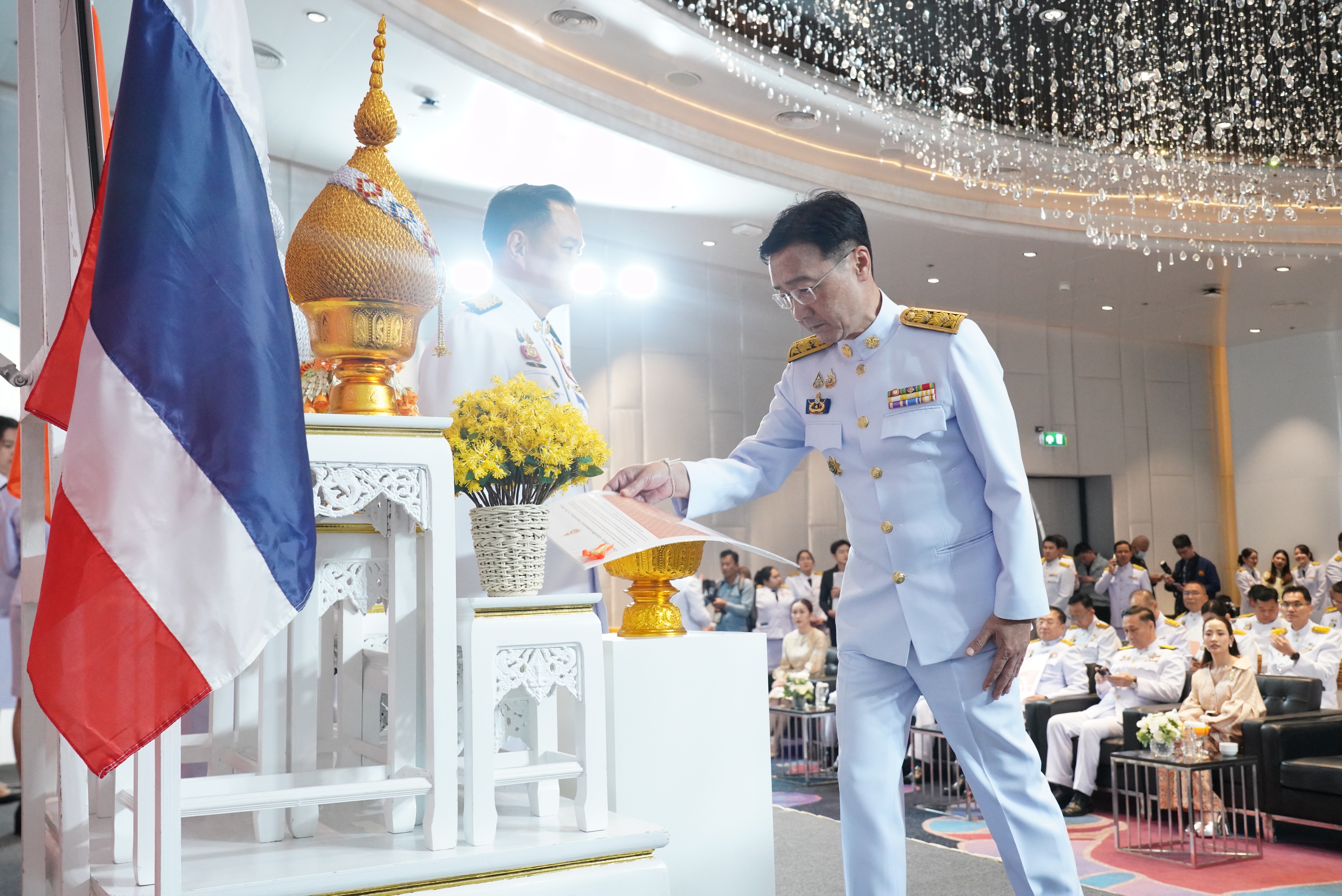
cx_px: 671
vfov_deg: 36.0
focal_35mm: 37
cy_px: 448
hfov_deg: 51.9
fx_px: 1379
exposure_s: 1/160
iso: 6400
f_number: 6.3
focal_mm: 37
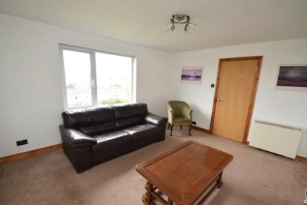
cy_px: 109
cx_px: 153
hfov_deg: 96.8
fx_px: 136
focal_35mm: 16
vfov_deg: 73.6
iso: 800
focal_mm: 10
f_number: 5.6
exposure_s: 1/125
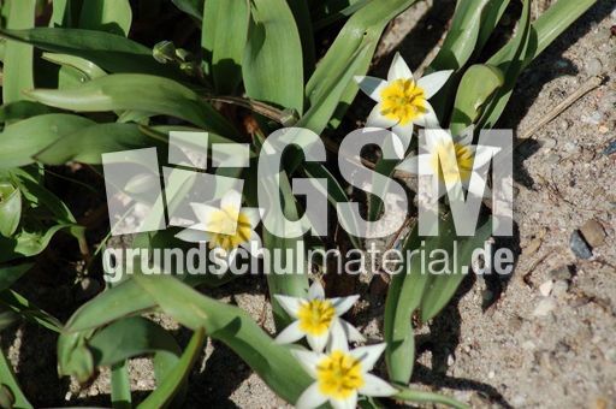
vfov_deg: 6.1
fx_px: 3845
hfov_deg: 9.2
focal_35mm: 225
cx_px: 308
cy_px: 204
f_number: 6.3
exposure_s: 1/2500
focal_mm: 150
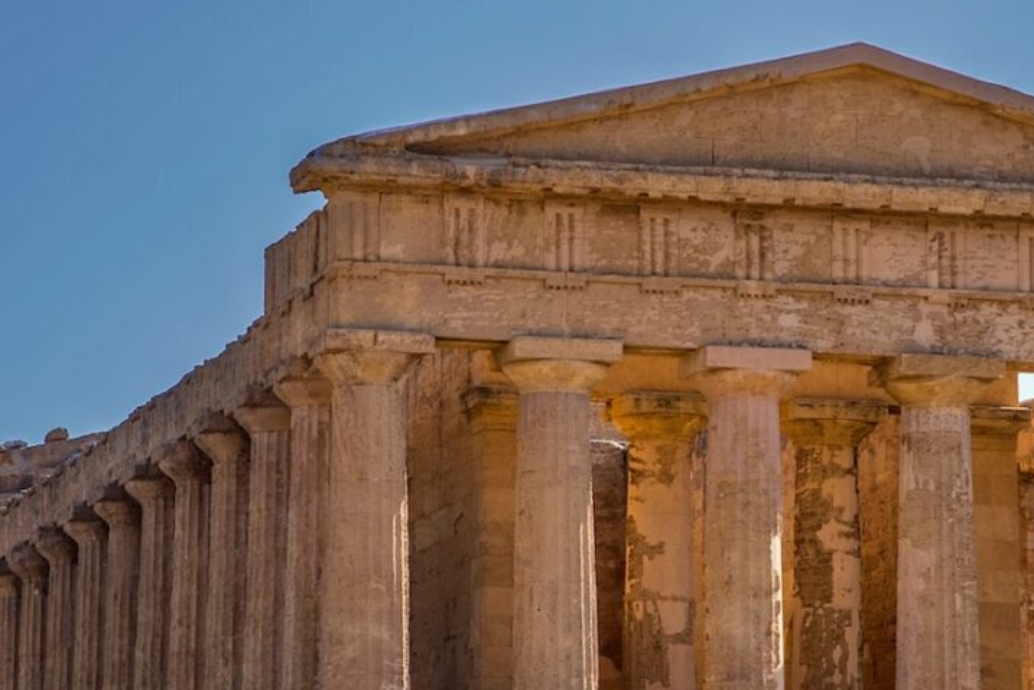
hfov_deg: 11.2
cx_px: 673
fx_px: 5258
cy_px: 481
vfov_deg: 7.5
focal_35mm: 183
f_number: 5
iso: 200
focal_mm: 85
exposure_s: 1/250
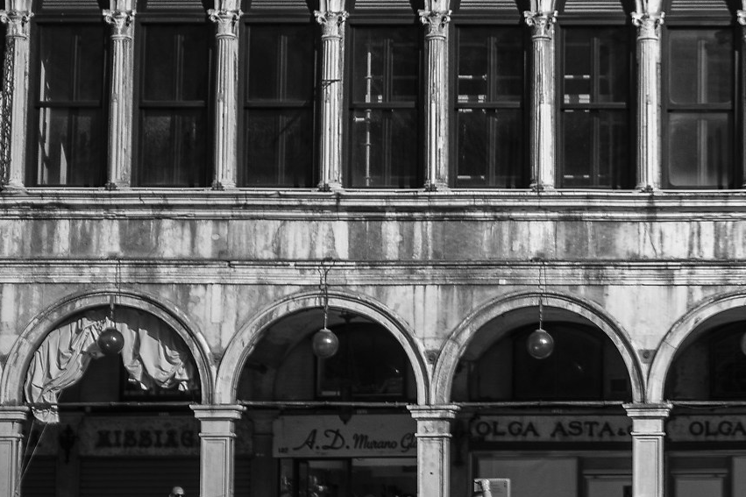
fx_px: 2921
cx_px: 874
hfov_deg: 14.1
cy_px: 16
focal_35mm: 141
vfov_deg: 9.7
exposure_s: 1/8000
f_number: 1.8
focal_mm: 50
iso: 50
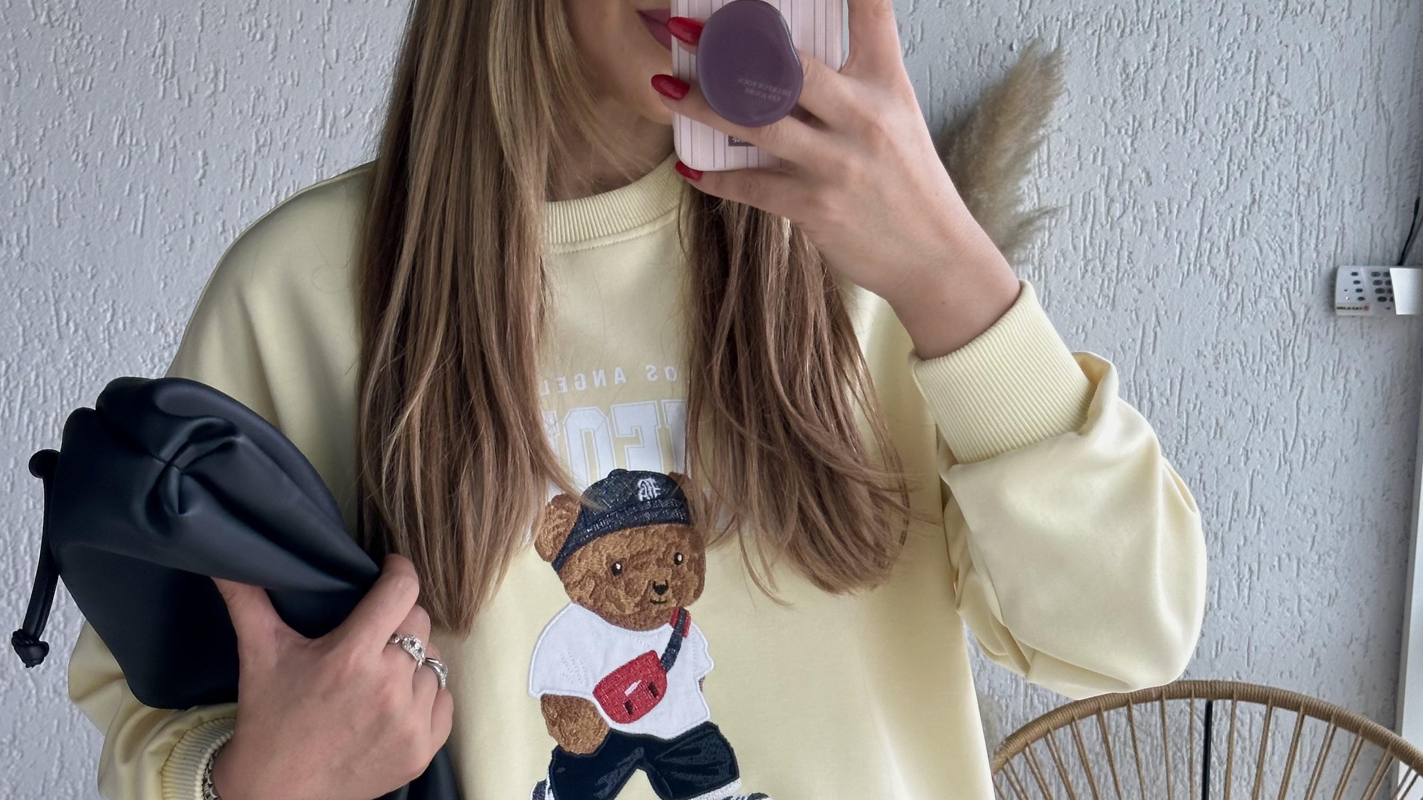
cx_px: 711
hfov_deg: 30.2
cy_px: 540
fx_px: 2641
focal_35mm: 70
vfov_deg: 17.2
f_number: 1.78
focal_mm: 6.86
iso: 64
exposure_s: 1/494
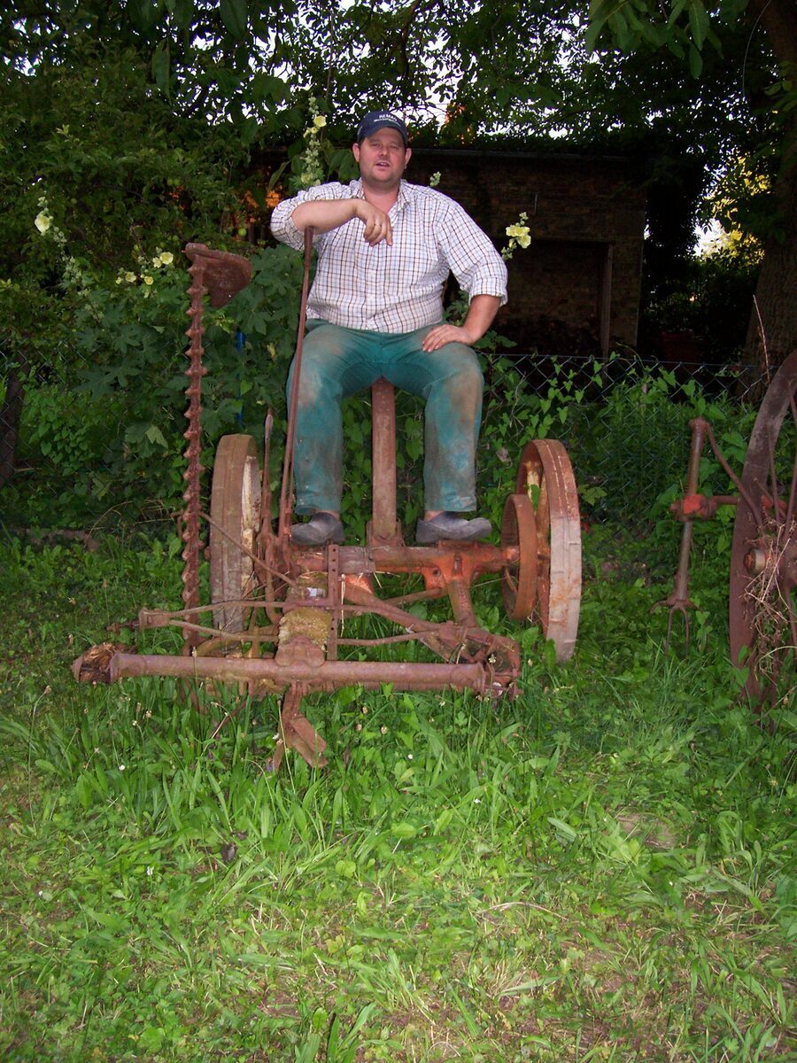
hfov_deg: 41.8
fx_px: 1044
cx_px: 398
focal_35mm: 34
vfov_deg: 54.0
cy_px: 532
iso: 140
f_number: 2.7
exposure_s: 1/112
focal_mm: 5.6
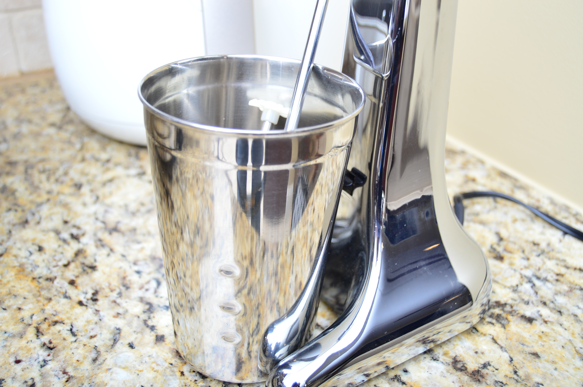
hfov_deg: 49.6
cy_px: 194
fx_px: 631
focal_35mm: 39
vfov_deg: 34.1
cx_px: 292
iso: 200
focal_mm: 26
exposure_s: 1/200
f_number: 4
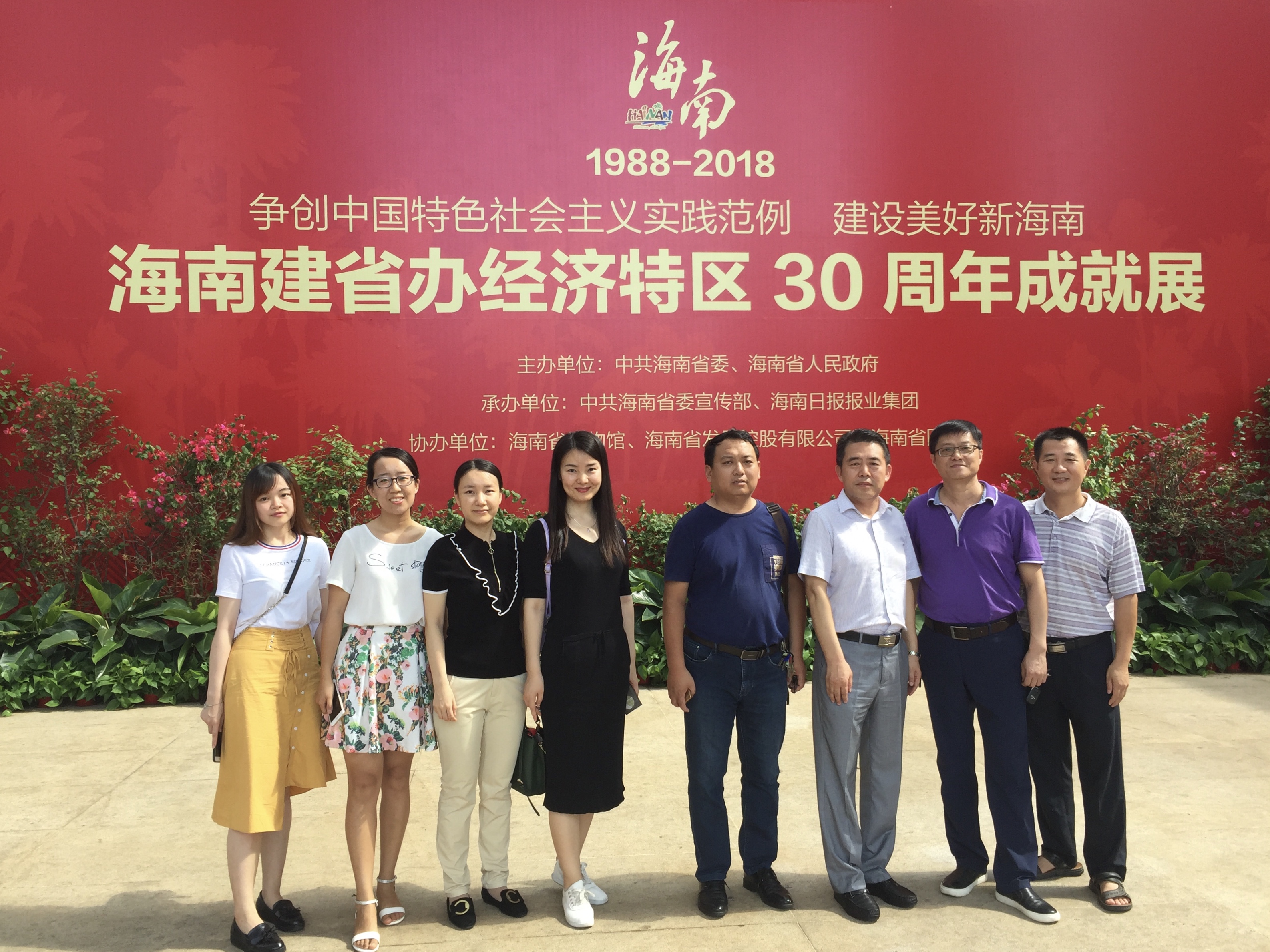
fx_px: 1064
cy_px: 476
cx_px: 635
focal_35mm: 29
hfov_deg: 61.7
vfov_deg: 48.2
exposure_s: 1/321
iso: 32
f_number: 2.2
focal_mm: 4.15
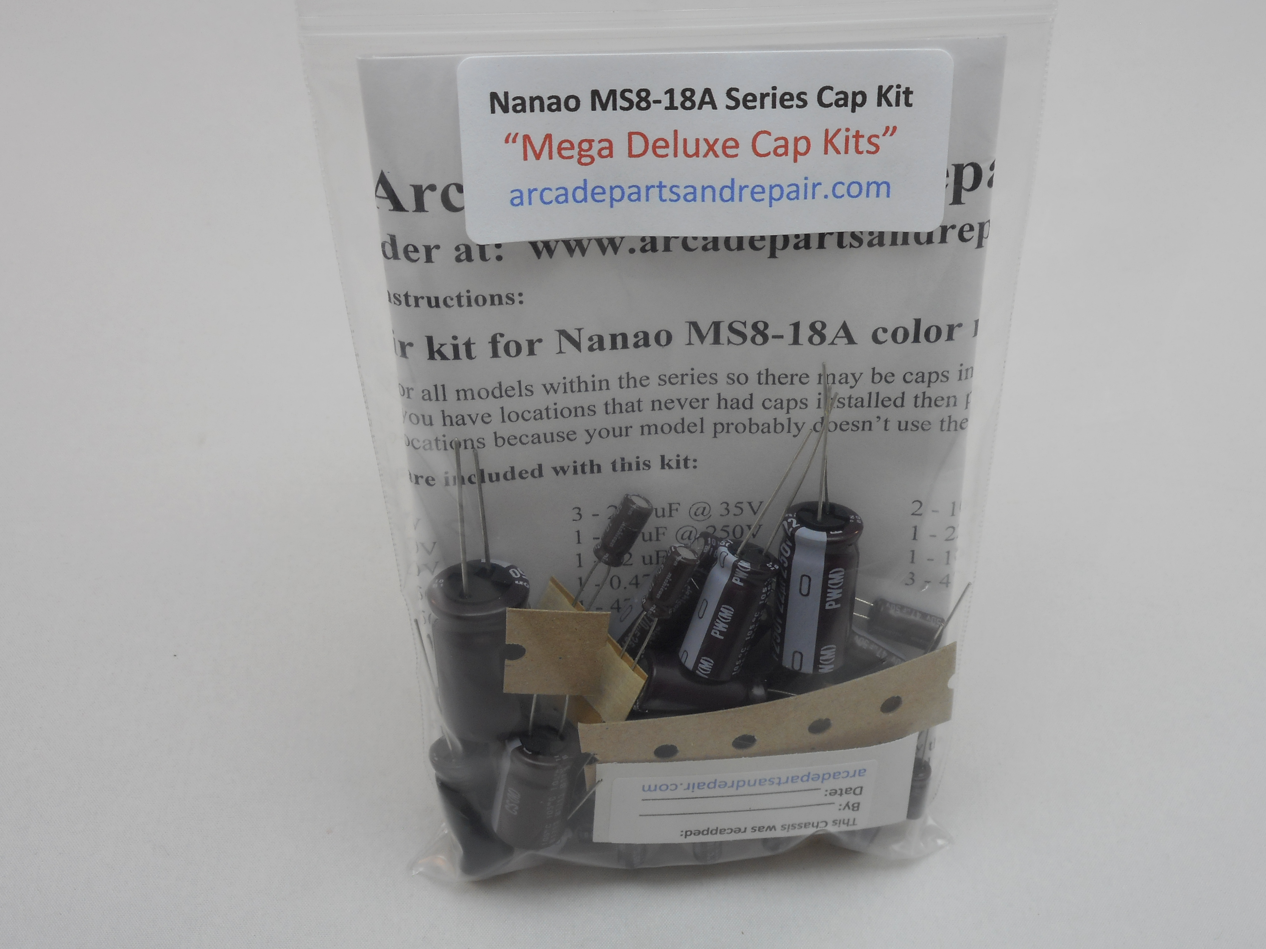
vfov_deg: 30.3
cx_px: 672
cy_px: 446
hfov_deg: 39.6
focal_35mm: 48
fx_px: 1755
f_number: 4.7
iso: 80
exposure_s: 1/30
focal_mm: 7.9
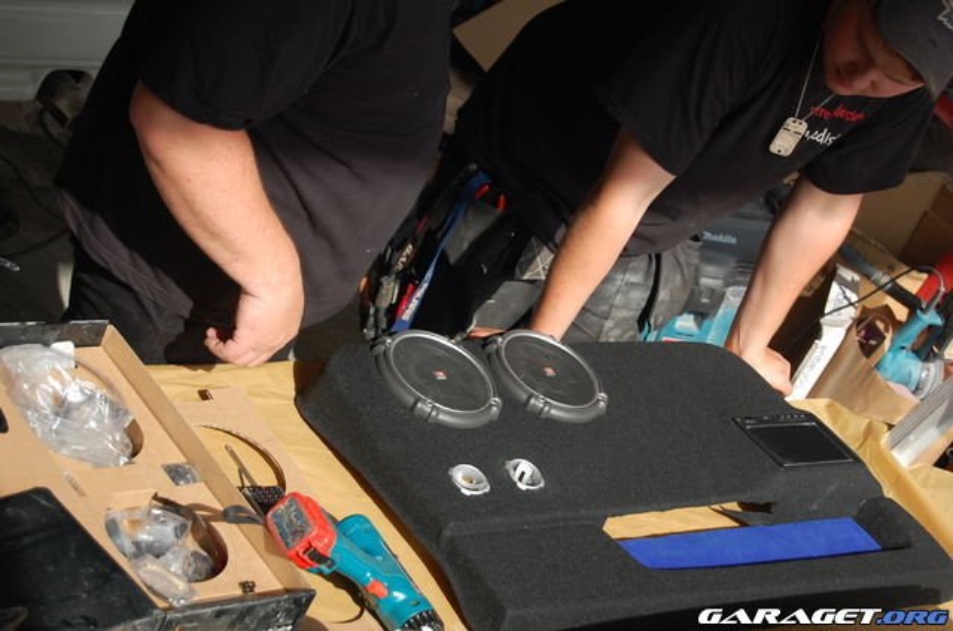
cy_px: 316
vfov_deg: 16.5
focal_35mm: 82
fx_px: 2180
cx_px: 476
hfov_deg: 24.7
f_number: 5.6
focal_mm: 55
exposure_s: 1/125
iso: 200
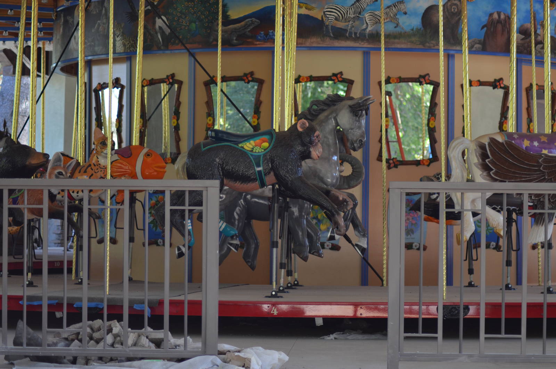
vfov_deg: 13.0
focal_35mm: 105
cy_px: 184
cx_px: 278
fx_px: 1618
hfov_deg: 19.5
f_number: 4
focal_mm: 70
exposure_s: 1/250
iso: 500
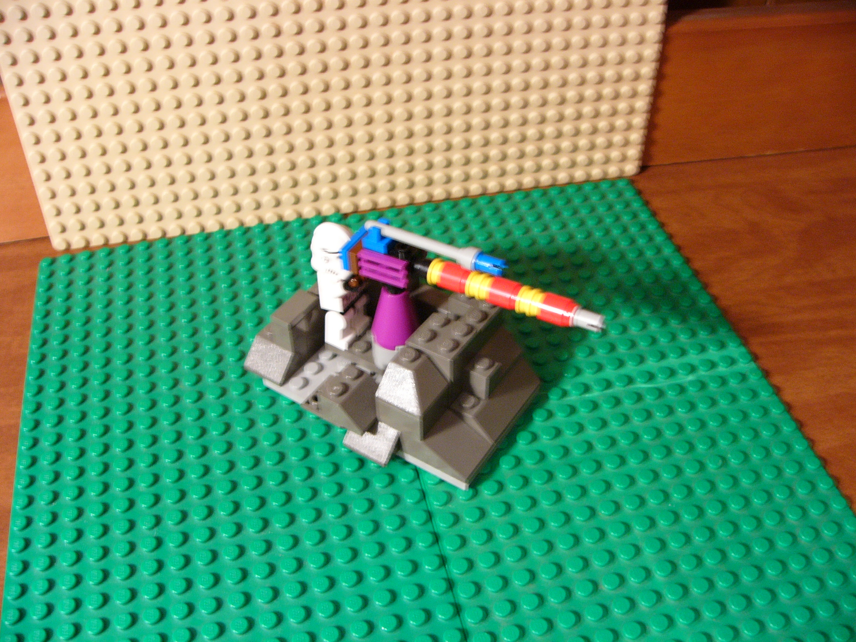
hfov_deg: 51.4
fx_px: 890
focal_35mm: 36
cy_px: 321
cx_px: 428
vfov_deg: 39.7
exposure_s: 1/1.6
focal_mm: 6
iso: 100
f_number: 2.8
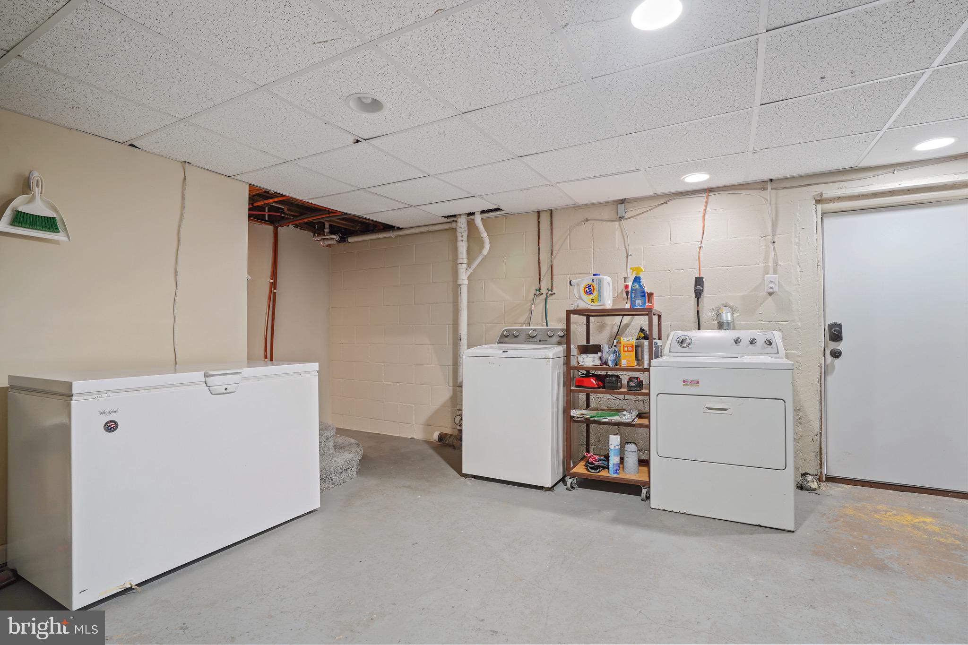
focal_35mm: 16
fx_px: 430
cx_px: 484
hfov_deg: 96.7
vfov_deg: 73.7
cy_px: 322
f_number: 8
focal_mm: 16
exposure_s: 2.5
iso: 200
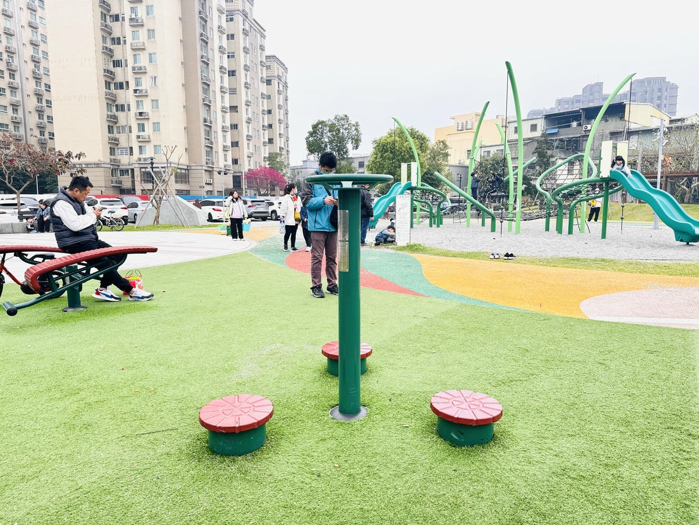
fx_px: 485
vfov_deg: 56.8
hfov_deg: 71.6
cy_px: 262
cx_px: 350
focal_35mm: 24
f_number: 1.78
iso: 64
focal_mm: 6.86
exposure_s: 1/198
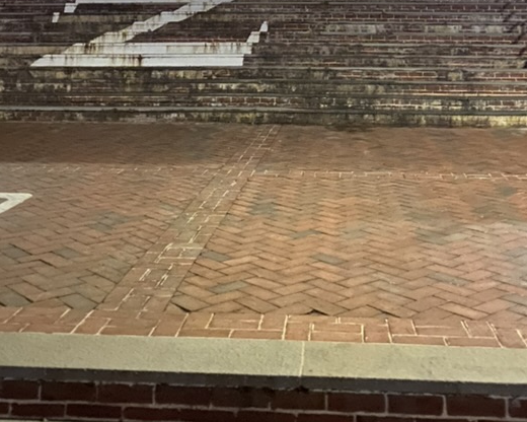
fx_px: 780
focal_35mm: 50
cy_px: -96
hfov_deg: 37.3
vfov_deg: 26.5
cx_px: 274
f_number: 1.8
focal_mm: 4.25
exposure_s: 1/4
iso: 800
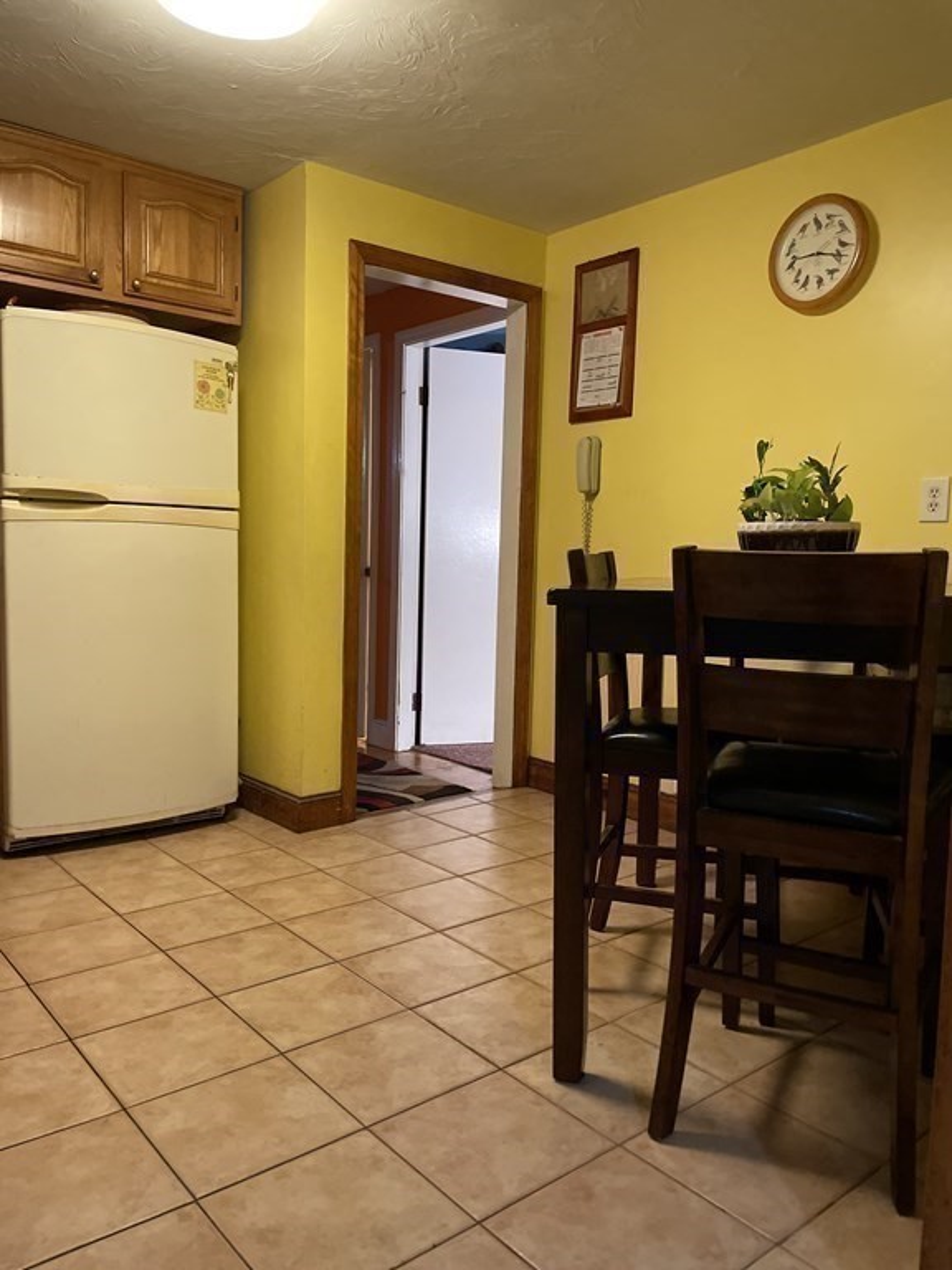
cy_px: 635
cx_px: 476
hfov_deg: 53.1
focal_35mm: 26
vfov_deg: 67.3
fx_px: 953
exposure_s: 1/40
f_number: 1.6
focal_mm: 4.2
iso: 400
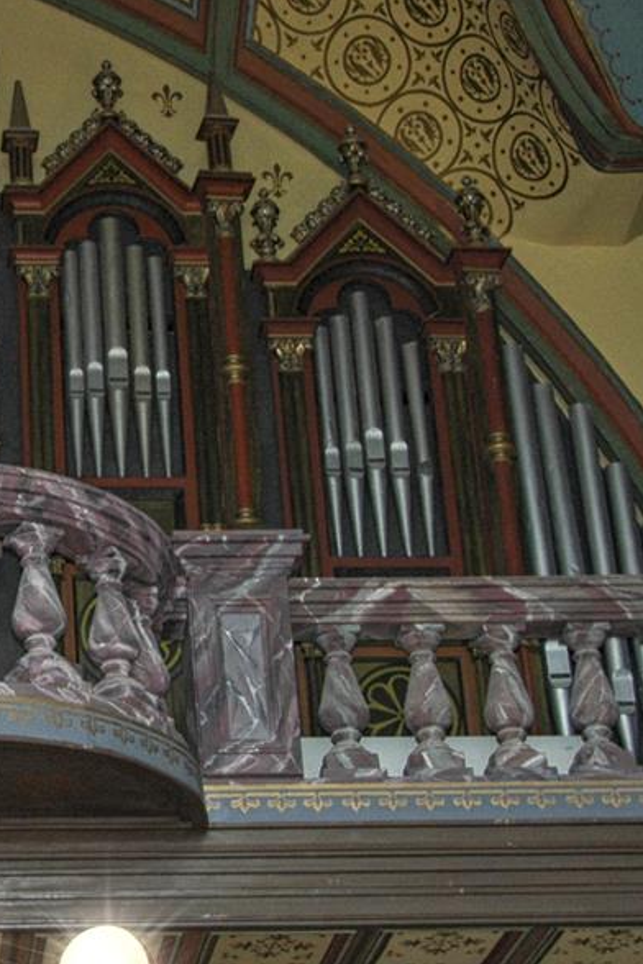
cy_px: 434
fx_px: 2438
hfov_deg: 14.5
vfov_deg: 22.4
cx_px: -148
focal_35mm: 91
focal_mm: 22
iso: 400
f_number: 3.8
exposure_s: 1/60
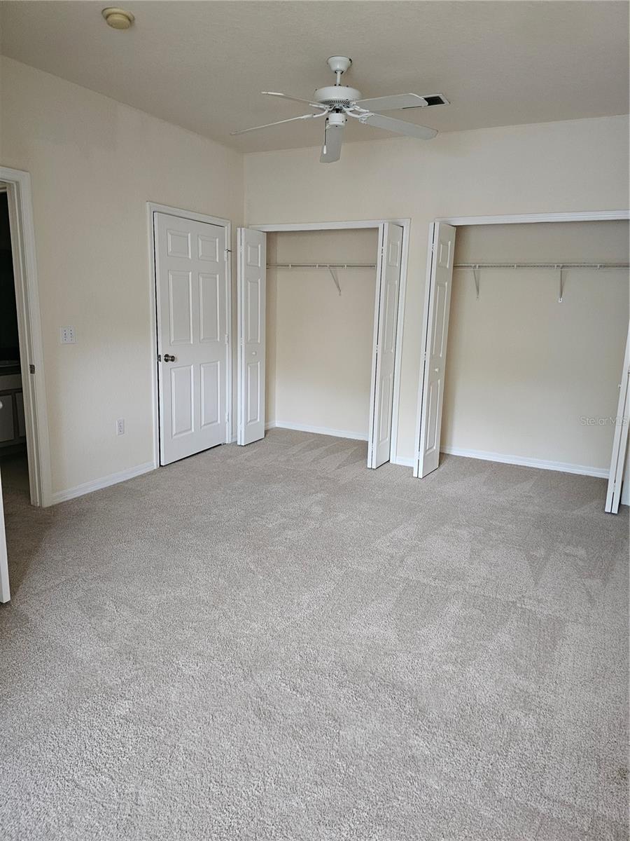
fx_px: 558
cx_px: 315
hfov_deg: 58.9
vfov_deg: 73.9
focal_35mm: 23
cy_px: 420
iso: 640
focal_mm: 6.3
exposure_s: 1/40
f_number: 1.7
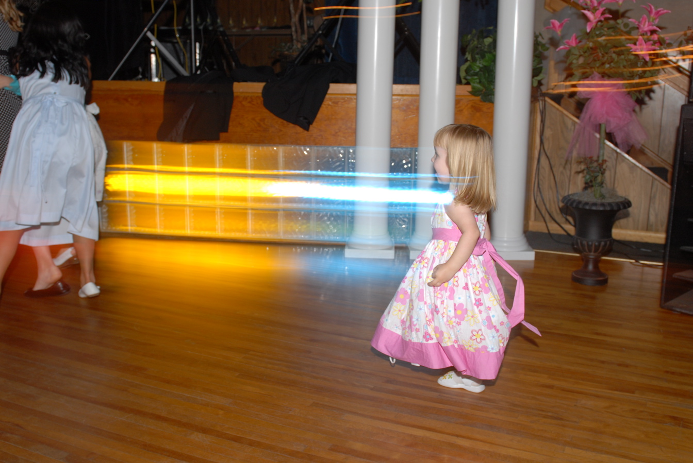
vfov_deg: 37.0
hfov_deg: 53.1
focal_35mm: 36
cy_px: 232
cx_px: 346
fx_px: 694
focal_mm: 24
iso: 250
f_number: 4.5
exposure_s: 1/8
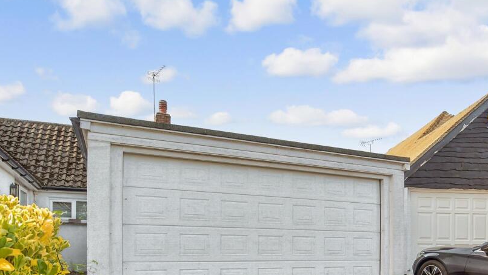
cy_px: 180
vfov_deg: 54.9
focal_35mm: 20
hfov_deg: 86.2
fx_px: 259
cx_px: 212
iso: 160
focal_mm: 10
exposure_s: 1/60
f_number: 8
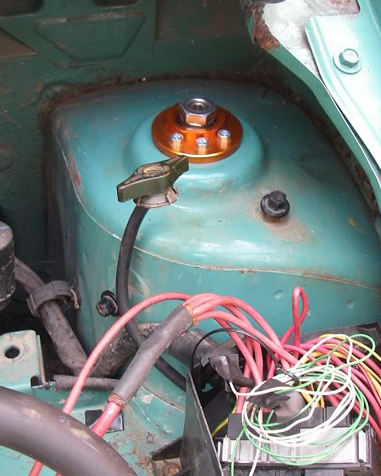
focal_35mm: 48
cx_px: 154
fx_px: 676
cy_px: 213
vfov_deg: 38.7
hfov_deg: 31.4
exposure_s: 1/40
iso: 200
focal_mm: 6.3
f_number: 3.3
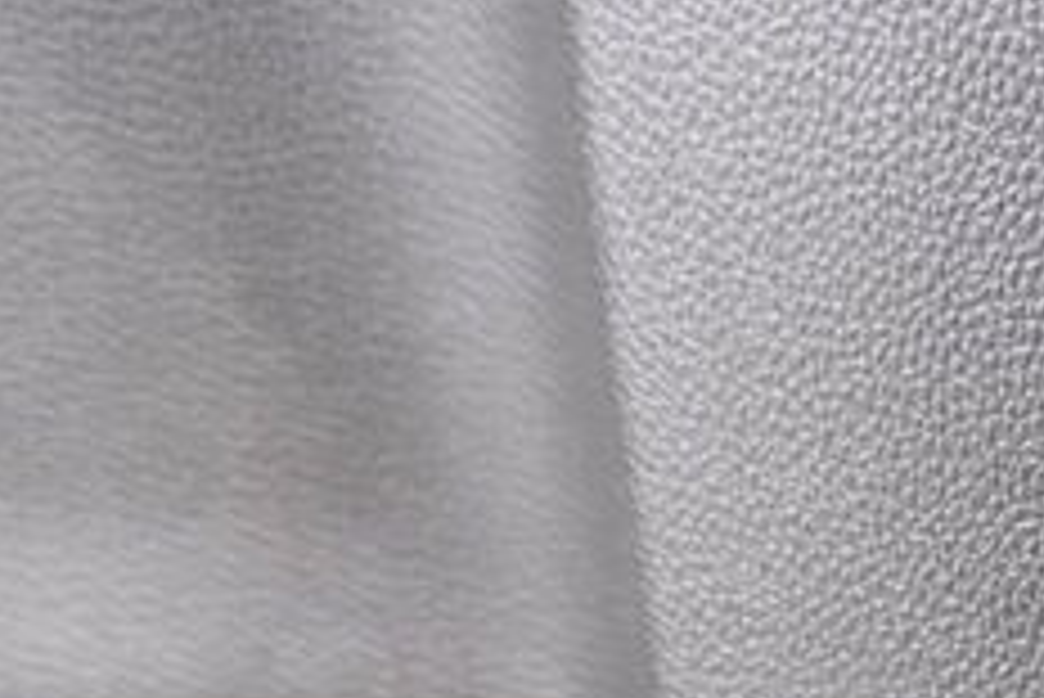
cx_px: 1710
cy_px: 1297
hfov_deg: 16.9
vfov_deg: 11.8
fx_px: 3076
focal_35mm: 106
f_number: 4
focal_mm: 16
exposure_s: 1/60
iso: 200
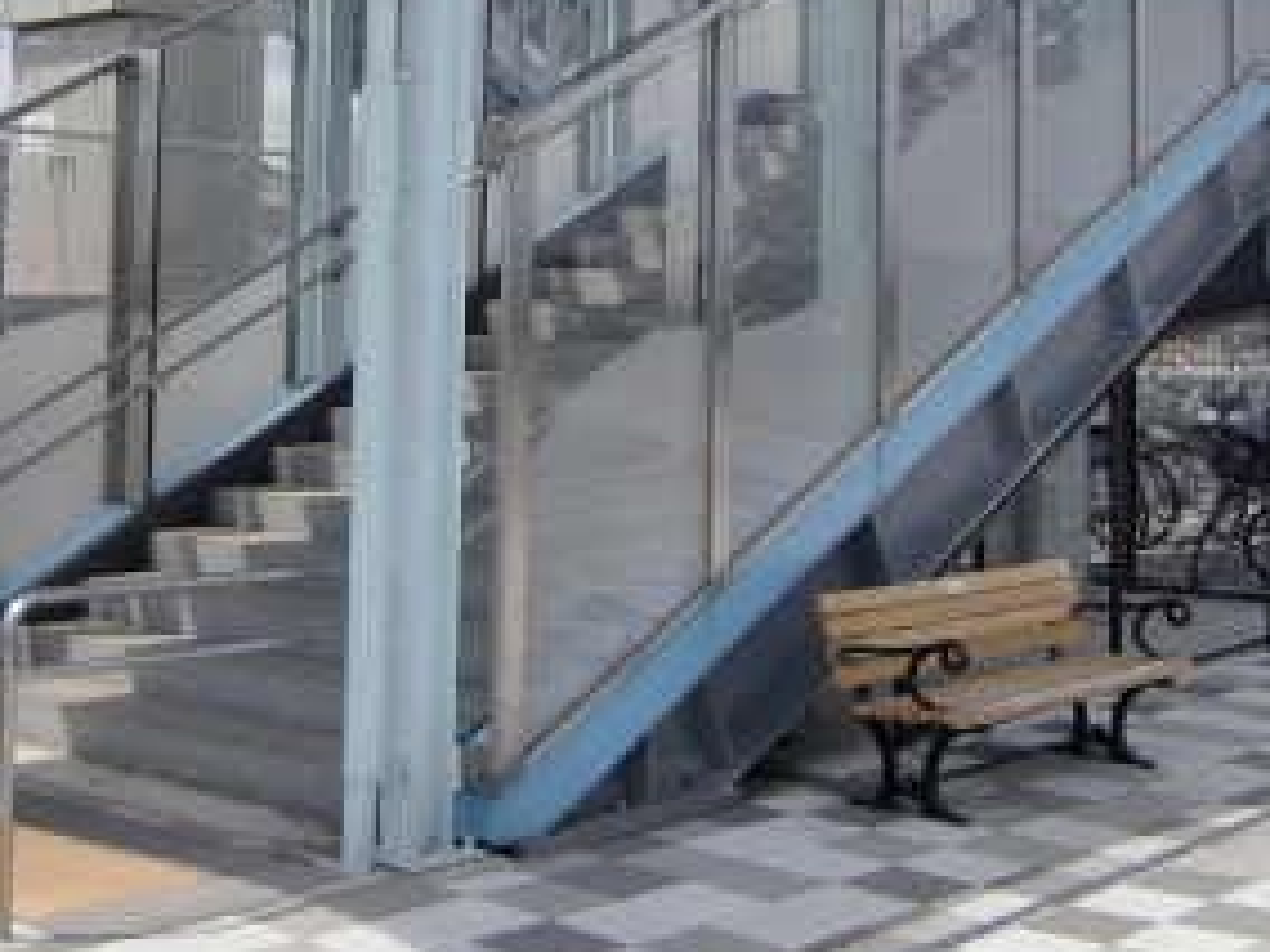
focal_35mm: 63
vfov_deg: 22.9
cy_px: 156
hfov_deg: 30.7
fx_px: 2311
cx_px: 626
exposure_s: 1/250
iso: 64
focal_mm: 4.9
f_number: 7
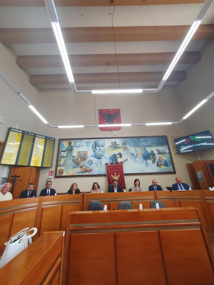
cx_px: 107
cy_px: 142
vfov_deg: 106.2
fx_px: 107
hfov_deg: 89.9
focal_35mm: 13
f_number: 2.2
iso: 100
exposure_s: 1/50
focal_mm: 1.8
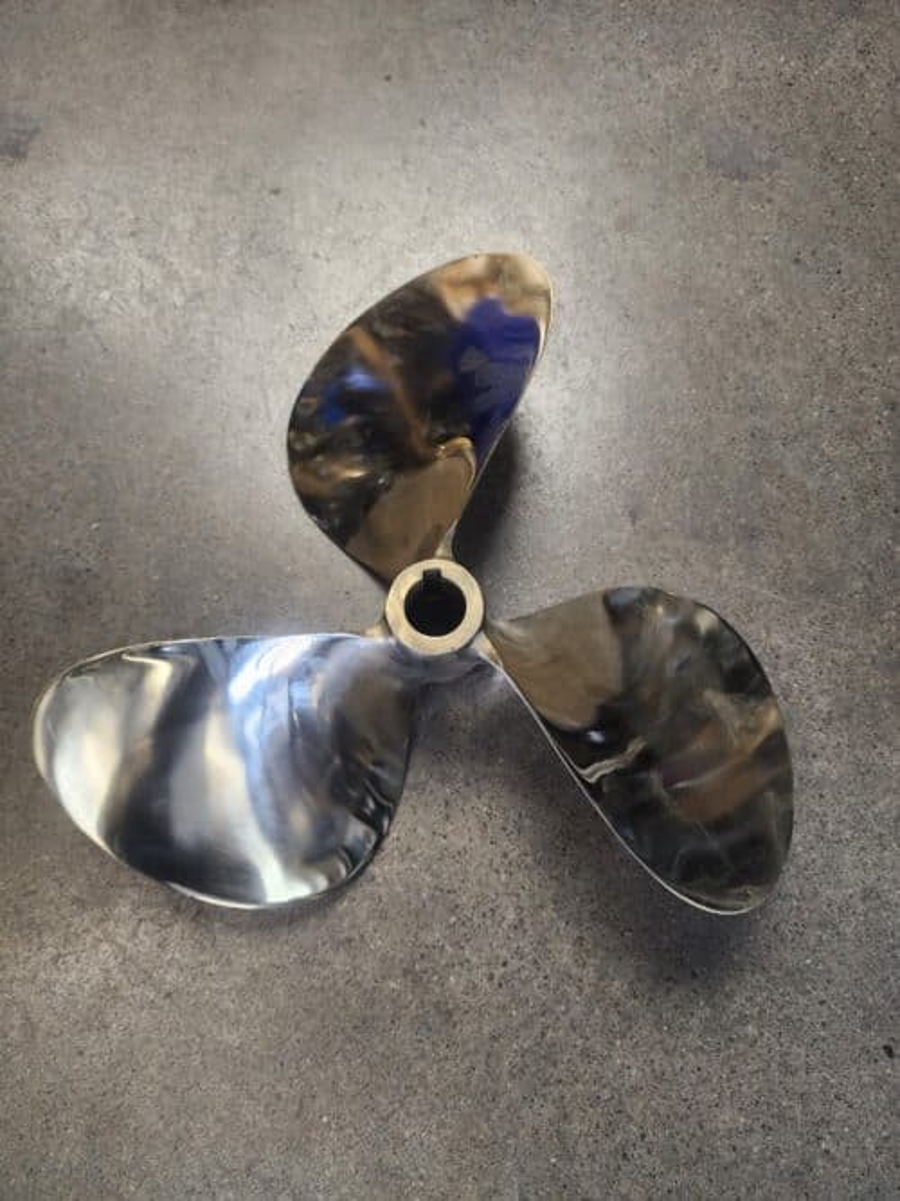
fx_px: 798
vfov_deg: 73.9
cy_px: 600
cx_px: 450
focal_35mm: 23
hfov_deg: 58.9
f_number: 1.8
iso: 320
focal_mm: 6.4
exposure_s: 1/120
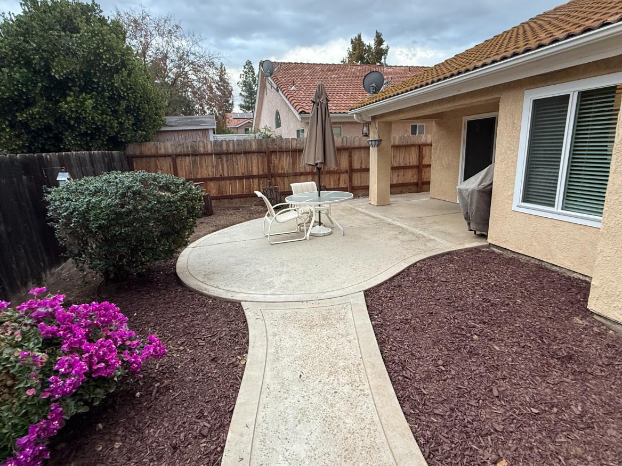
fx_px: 323
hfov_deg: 87.8
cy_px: 223
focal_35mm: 18
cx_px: 313
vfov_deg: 71.6
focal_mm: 2.22
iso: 200
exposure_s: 1/99
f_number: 2.2
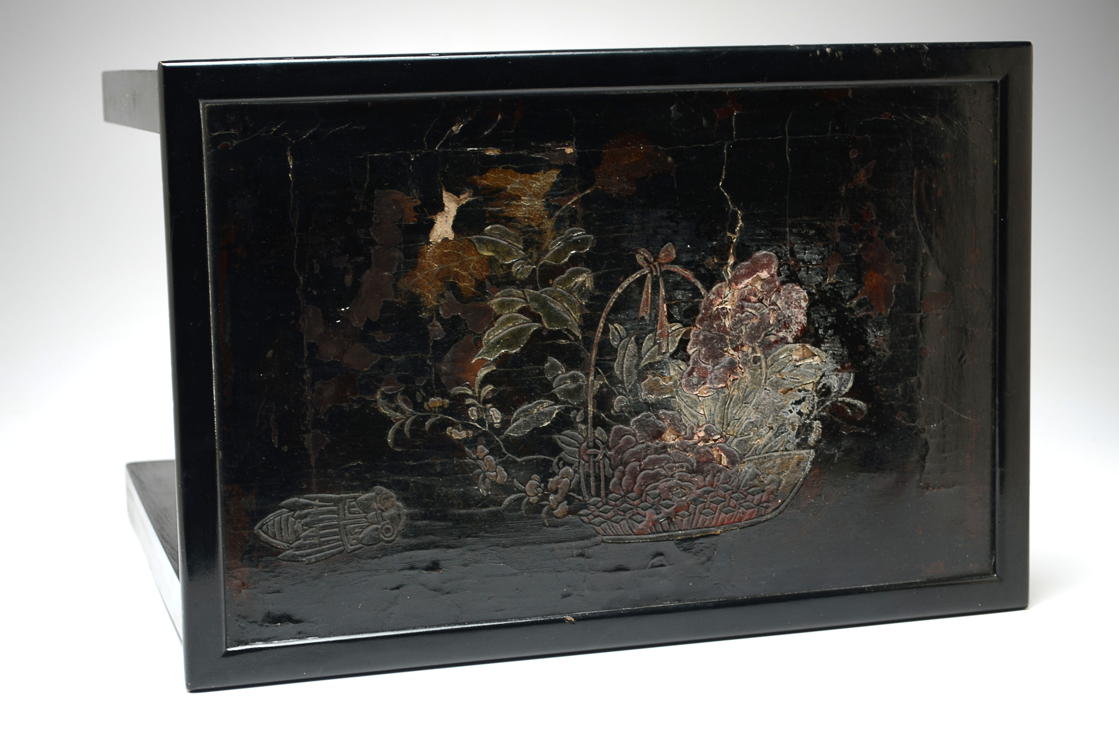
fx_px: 2233
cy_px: 370
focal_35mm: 72
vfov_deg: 18.8
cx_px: 560
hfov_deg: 28.1
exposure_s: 1/80
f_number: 5.6
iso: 100
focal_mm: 48
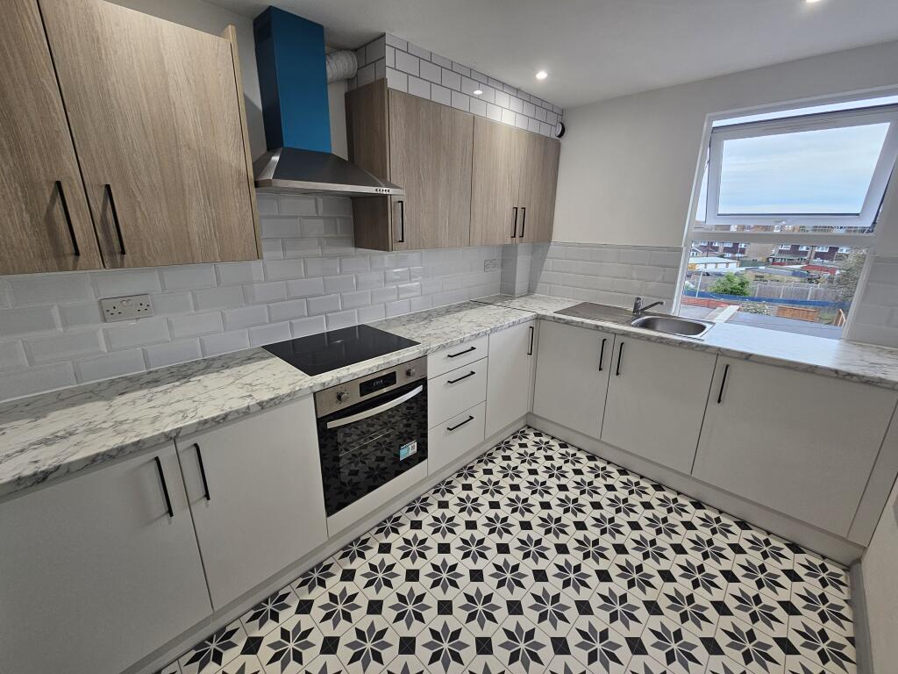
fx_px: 337
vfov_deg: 89.9
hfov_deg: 106.2
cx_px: 449
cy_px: 337
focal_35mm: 13
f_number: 2.2
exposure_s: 1/50
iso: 80
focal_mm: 2.2
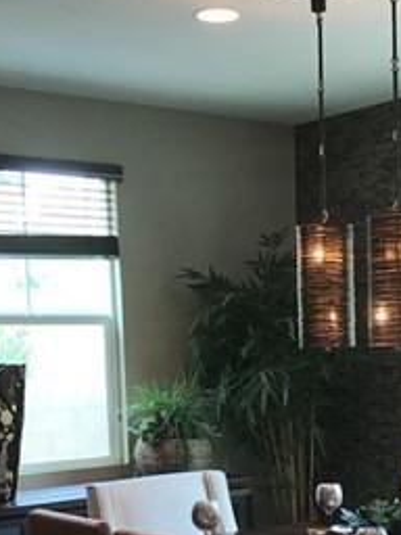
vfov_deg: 27.2
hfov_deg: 20.7
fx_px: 1081
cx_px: 326
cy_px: 439
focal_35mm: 70
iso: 25
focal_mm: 3.99
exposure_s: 1/40
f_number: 1.8
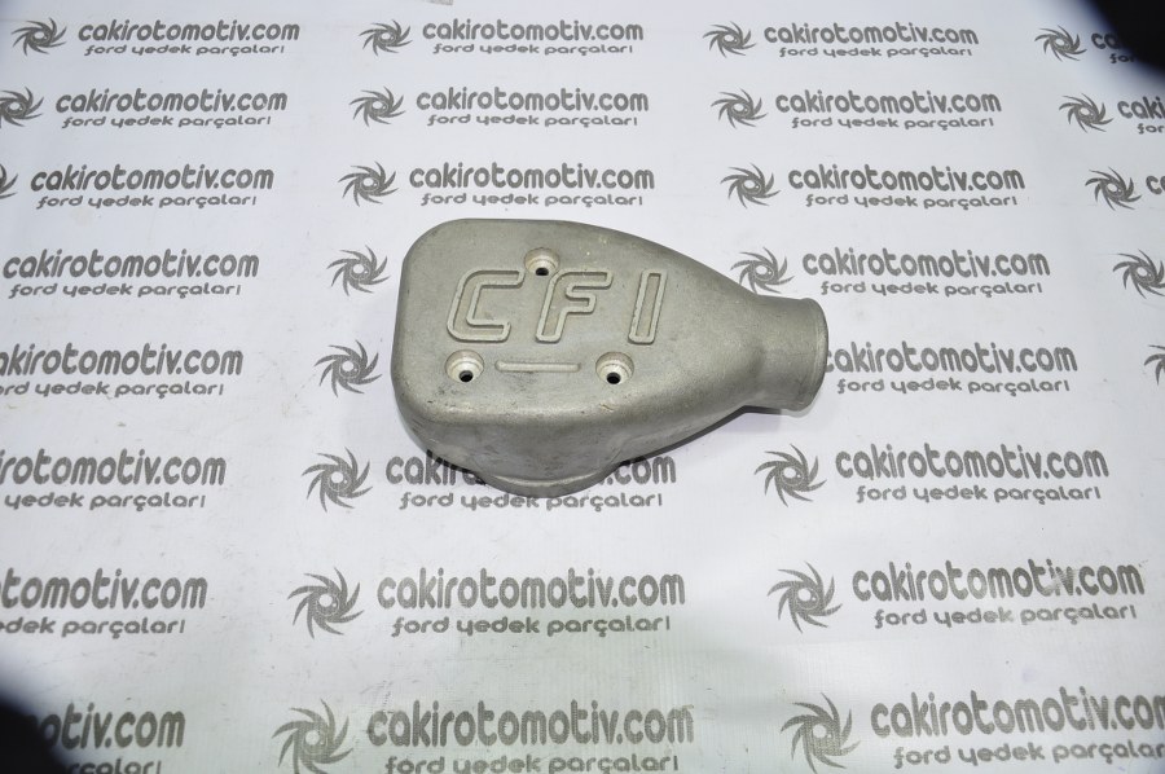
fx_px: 1018
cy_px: 387
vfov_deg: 41.6
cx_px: 582
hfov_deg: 59.5
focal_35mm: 32
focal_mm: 21
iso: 200
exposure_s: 1/40
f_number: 5
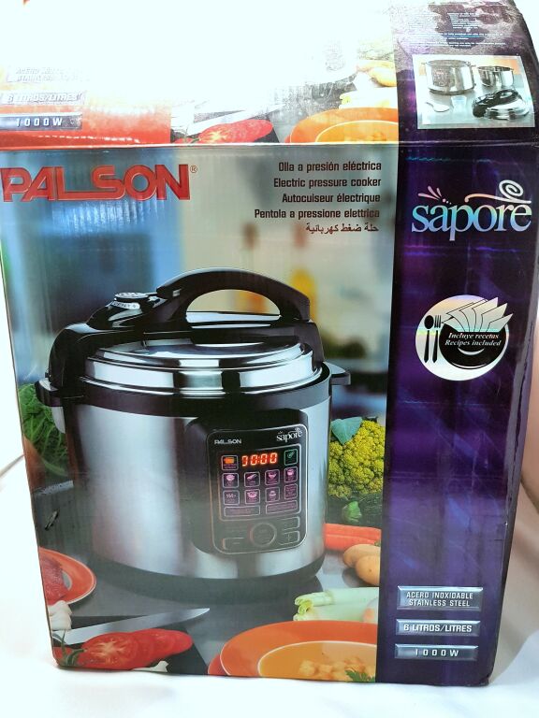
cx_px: 270
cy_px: 359
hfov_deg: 53.1
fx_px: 540
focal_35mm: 26
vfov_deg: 67.3
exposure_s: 1/50
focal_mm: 4.2
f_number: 1.7
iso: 50
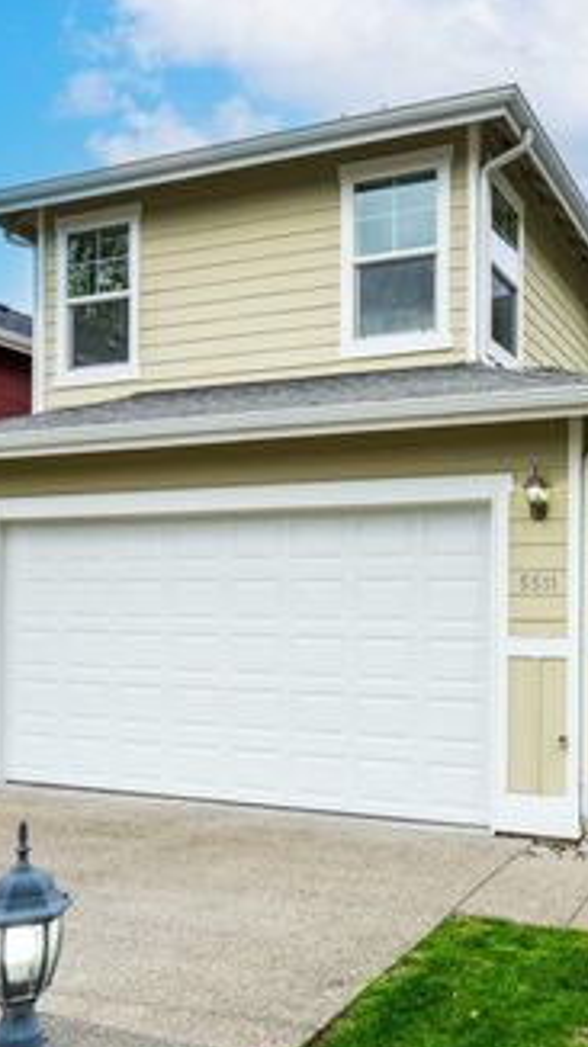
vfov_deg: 66.1
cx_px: 527
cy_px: 530
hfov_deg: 37.5
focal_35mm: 29
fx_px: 805
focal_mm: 18
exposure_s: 1/125
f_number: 8
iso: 100
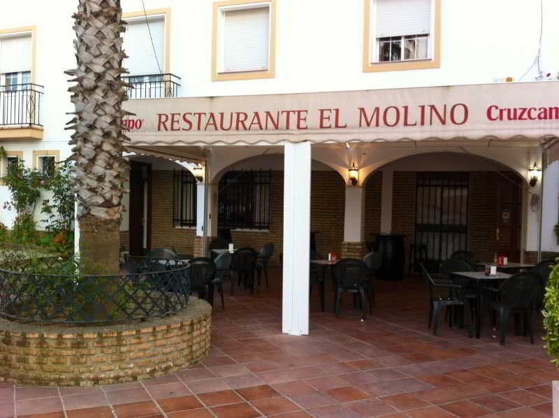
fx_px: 565
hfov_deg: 52.7
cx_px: 280
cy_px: 209
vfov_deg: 40.6
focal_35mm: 35
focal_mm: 3.85
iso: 80
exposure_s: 1/60
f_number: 2.8
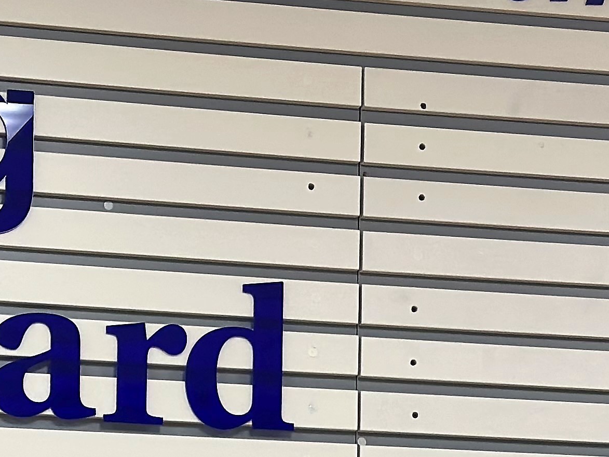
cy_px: 734
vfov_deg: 8.7
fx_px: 2903
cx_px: 137
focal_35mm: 165
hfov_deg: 11.9
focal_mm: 6.86
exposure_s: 1/50
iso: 125
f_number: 1.78
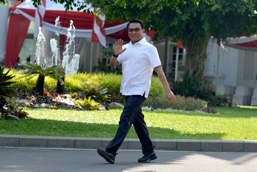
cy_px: 86
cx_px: 128
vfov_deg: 10.2
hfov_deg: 15.2
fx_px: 964
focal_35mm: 135
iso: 400
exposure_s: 1/640
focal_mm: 135
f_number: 5.6
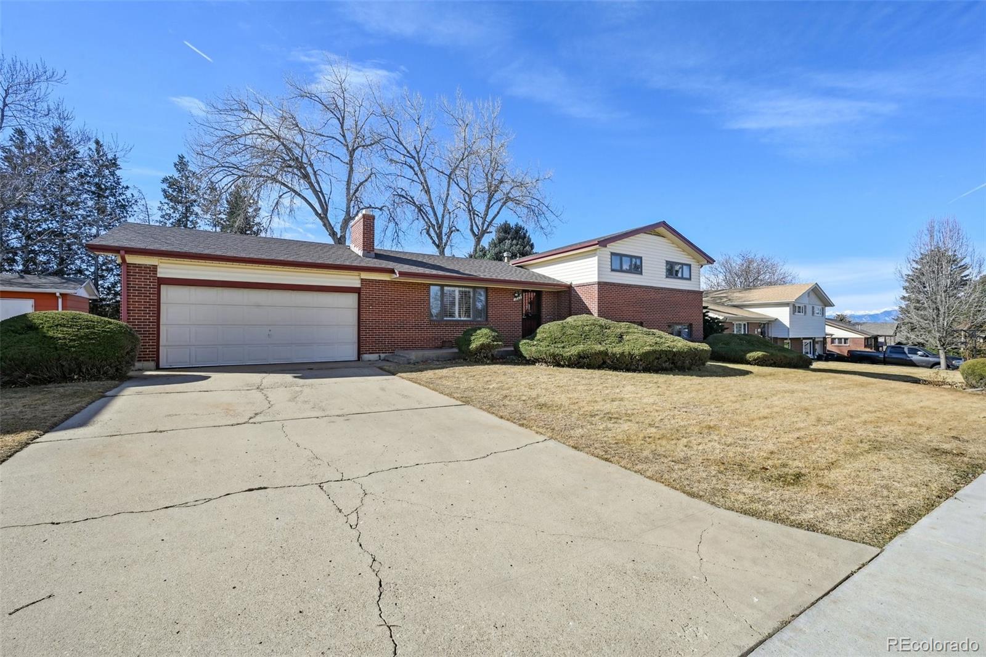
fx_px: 411
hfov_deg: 100.4
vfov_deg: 77.3
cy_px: 328
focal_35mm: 15
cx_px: 493
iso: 400
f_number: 10
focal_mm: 15
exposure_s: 1/500
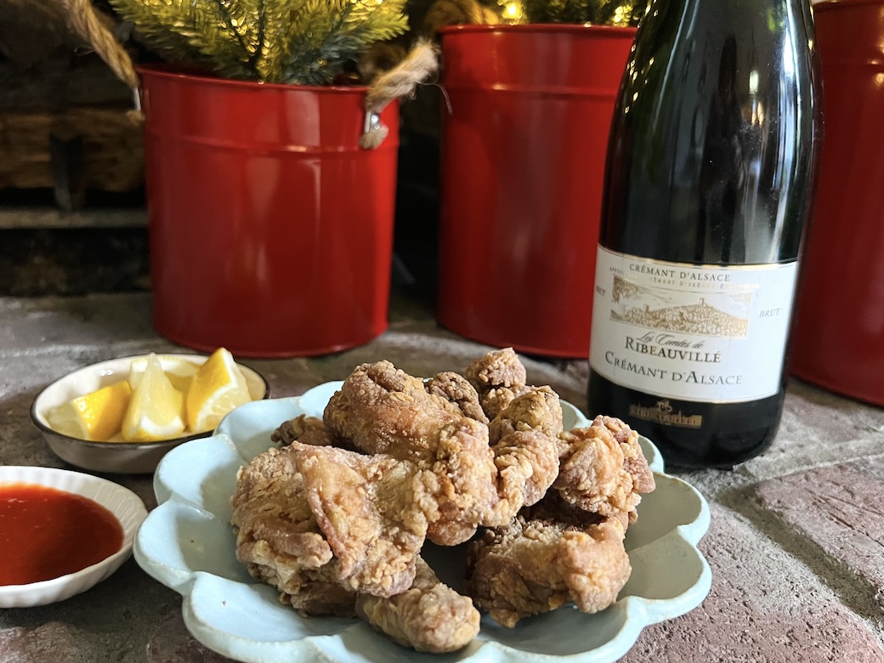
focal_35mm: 30
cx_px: 455
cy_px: 344
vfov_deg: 46.8
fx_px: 766
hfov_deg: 60.0
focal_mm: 5.7
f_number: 1.5
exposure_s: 1/30
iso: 500
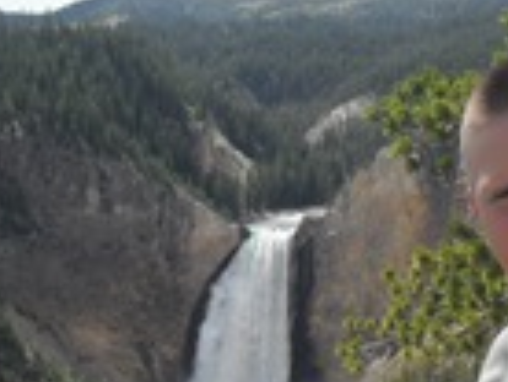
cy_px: 202
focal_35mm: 93
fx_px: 1367
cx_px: 560
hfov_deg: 20.1
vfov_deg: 15.9
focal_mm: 6.2
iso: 100
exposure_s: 1/125
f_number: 8.9
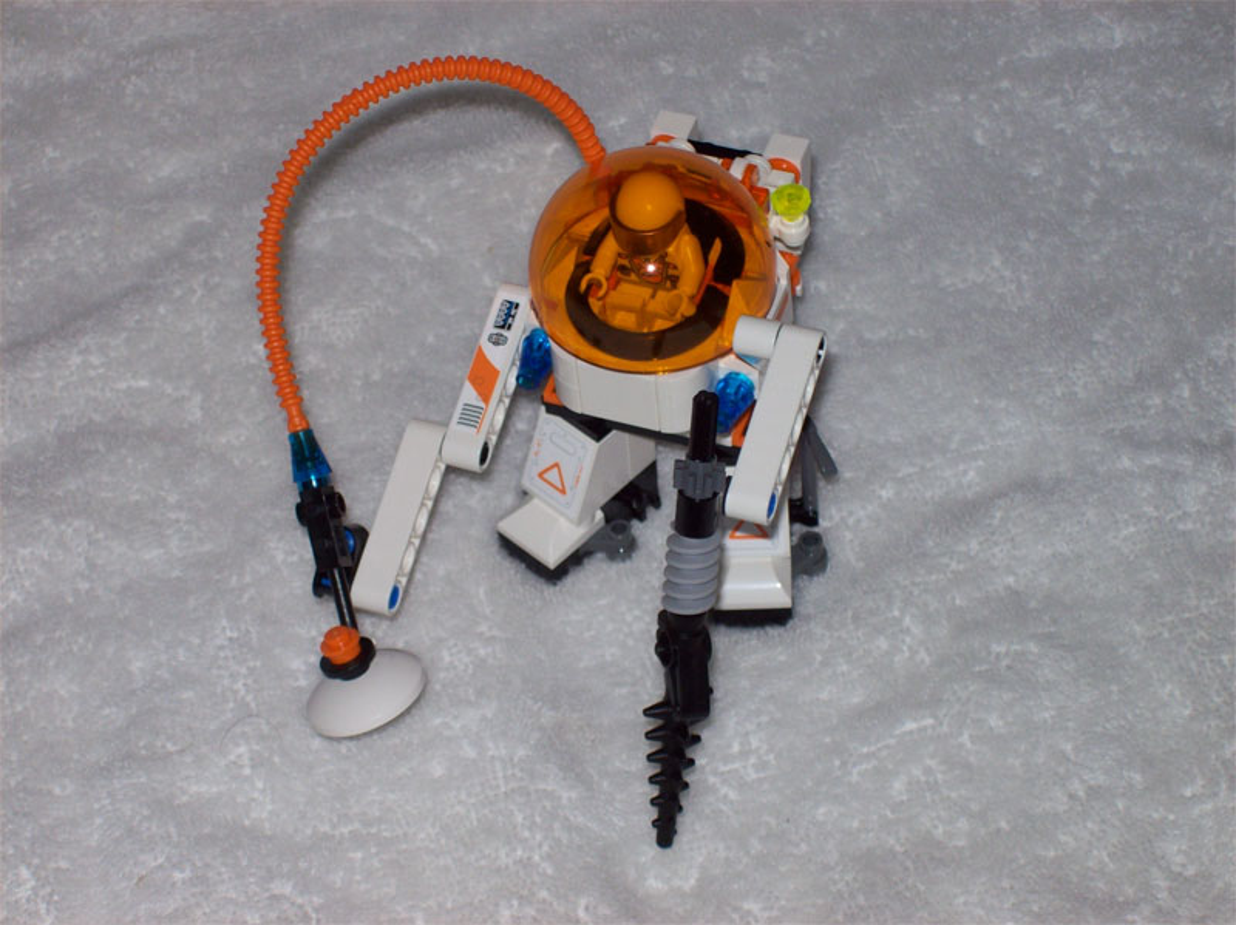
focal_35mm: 108
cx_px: 618
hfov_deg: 18.2
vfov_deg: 13.7
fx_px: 3854
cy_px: 462
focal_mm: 18
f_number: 4.8
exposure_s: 1/128
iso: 80
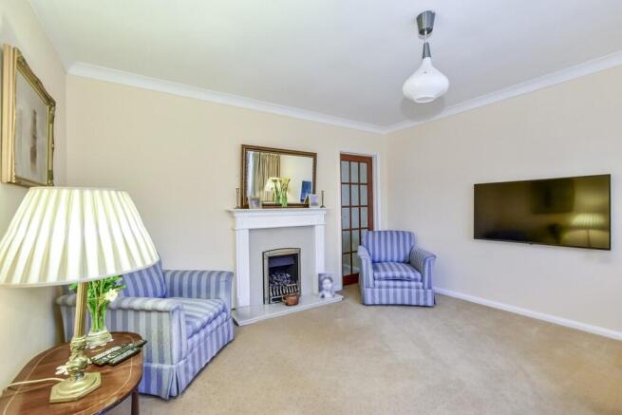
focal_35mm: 15
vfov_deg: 77.4
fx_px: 259
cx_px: 311
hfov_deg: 100.4
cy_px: 208
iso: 800
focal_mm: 10
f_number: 8
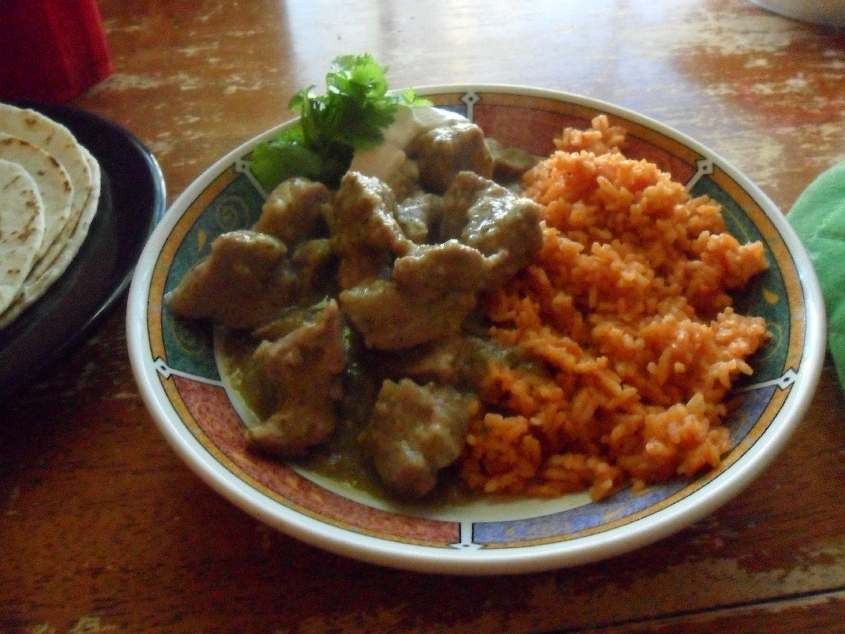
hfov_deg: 65.3
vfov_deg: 51.4
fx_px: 659
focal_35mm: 27
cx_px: 422
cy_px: 317
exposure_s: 1/15
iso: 800
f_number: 3.5
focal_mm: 4.9
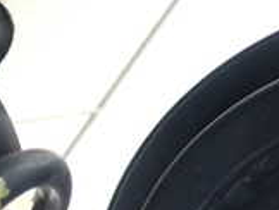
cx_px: -164
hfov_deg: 15.9
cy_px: 191
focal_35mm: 111
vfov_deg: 13.3
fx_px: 896
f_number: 2.3
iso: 200
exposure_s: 1/40
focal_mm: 5.4
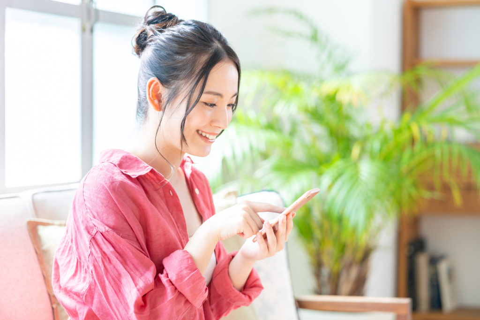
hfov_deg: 23.9
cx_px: 240
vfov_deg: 16.1
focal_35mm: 85
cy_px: 160
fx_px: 1133
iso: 100
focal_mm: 85
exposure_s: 1/125
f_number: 2.8
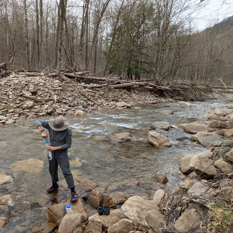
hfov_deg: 51.1
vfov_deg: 51.1
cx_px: 113
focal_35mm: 32
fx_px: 244
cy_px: 117
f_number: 1.73
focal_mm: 4.38
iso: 48
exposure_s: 1/939
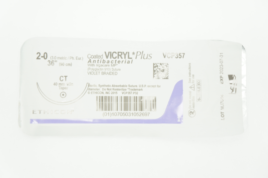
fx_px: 390
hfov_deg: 37.9
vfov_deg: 25.7
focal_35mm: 52
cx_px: 134
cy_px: 89
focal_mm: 35
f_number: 4.5
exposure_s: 1/60
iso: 400
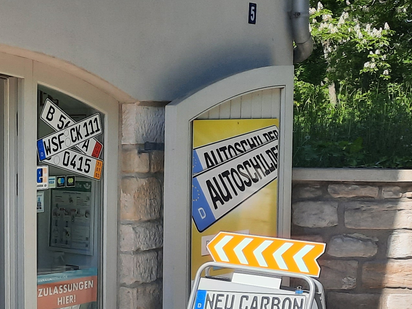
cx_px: -112
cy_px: 258
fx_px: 929
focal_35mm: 78
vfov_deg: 18.7
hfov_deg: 22.6
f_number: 2
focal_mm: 4.6
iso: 32
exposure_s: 1/529
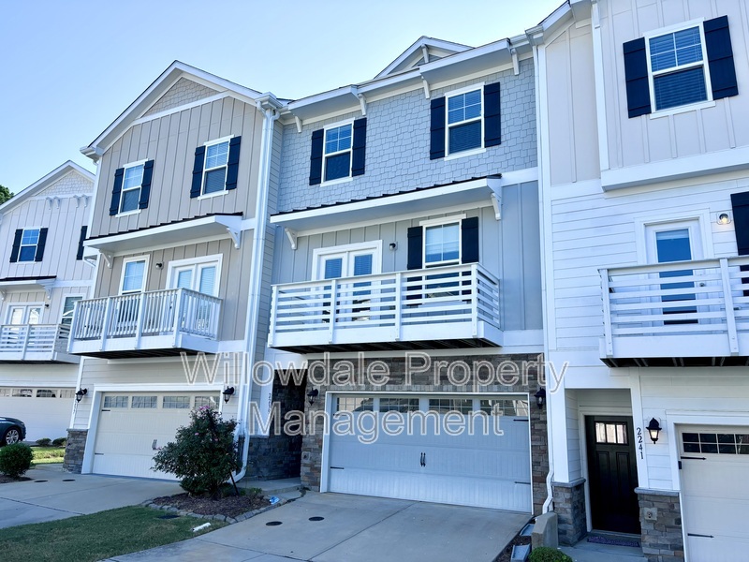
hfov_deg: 67.3
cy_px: 281
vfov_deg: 53.1
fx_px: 563
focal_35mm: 26
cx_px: 374
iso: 50
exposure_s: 1/1328
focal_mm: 5.96
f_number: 1.6
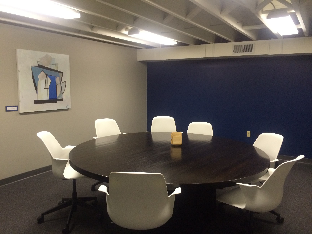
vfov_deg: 48.2
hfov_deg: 61.7
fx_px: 261
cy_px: 117
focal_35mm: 29
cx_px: 156
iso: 250
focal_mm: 4.15
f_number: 2.2
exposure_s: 1/30
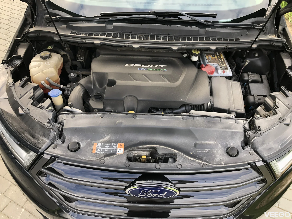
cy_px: 110
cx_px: 146
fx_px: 236
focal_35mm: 28
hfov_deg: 63.4
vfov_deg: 49.7
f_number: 1.8
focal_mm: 4
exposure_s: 1/120
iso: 64
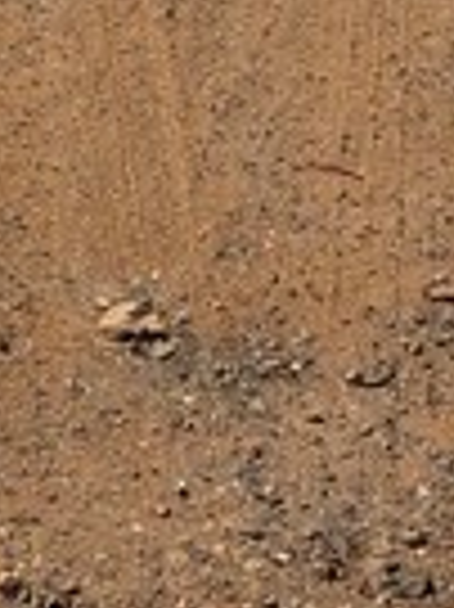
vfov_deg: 10.3
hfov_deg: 8.4
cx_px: -27
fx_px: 3065
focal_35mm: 175
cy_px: -680
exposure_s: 1/7626
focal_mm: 6.3
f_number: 1.7
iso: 80
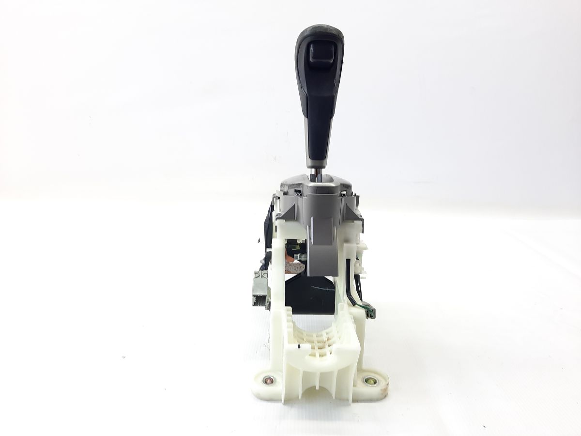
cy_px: 218
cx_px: 290
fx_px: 420
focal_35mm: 25
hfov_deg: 69.4
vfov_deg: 54.9
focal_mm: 4.6
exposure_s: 1/50
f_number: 2
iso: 100
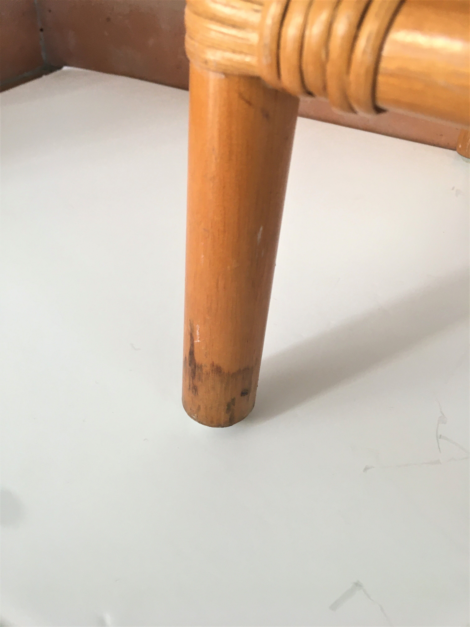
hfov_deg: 48.2
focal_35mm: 29
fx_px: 525
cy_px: 314
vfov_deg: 61.7
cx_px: 235
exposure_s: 1/33
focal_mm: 4.15
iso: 50
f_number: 2.2
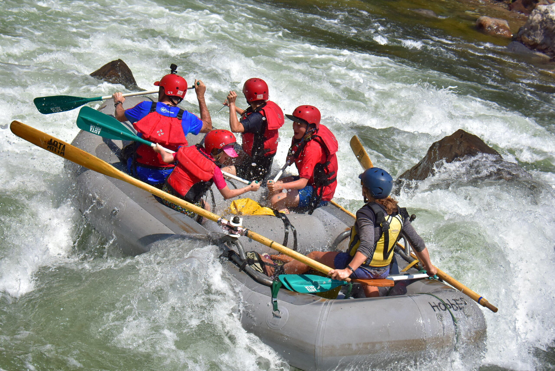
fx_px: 1296
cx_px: 278
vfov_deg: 16.3
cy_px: 186
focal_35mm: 84
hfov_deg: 24.2
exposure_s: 1/800
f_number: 8
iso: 640
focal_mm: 56
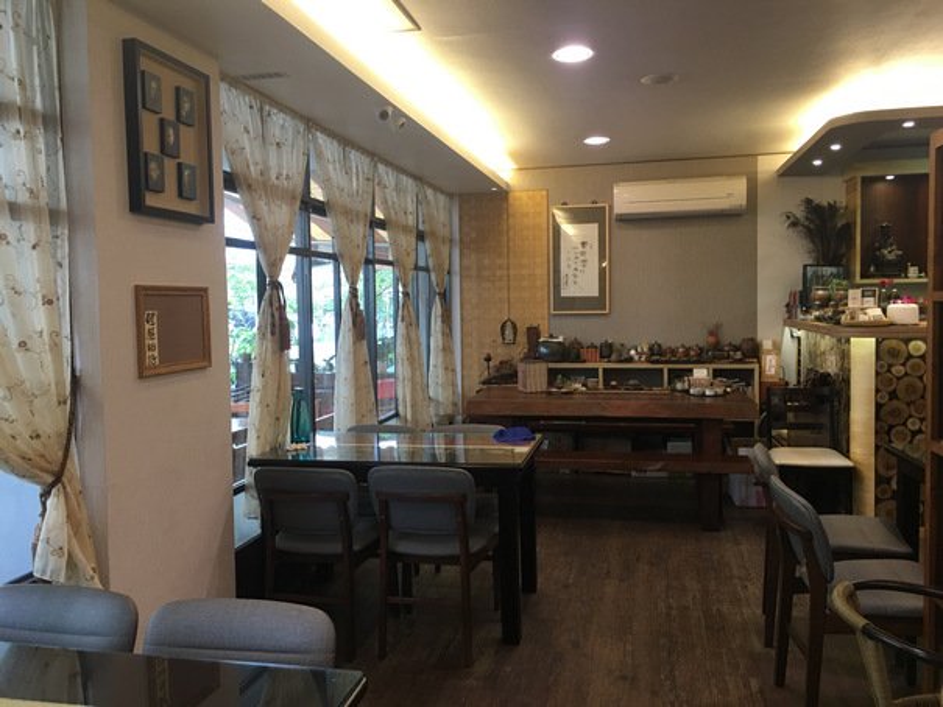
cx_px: 472
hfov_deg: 61.6
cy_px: 354
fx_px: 790
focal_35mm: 29
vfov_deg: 48.2
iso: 50
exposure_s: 1/15
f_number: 2.2
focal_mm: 4.15
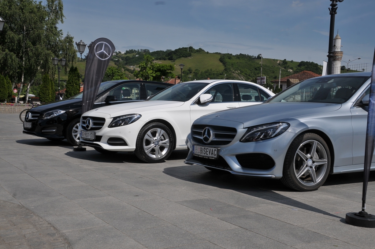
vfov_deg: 31.8
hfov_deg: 46.5
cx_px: 188
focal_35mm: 42
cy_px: 124
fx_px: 437
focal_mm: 28
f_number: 9
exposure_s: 1/500
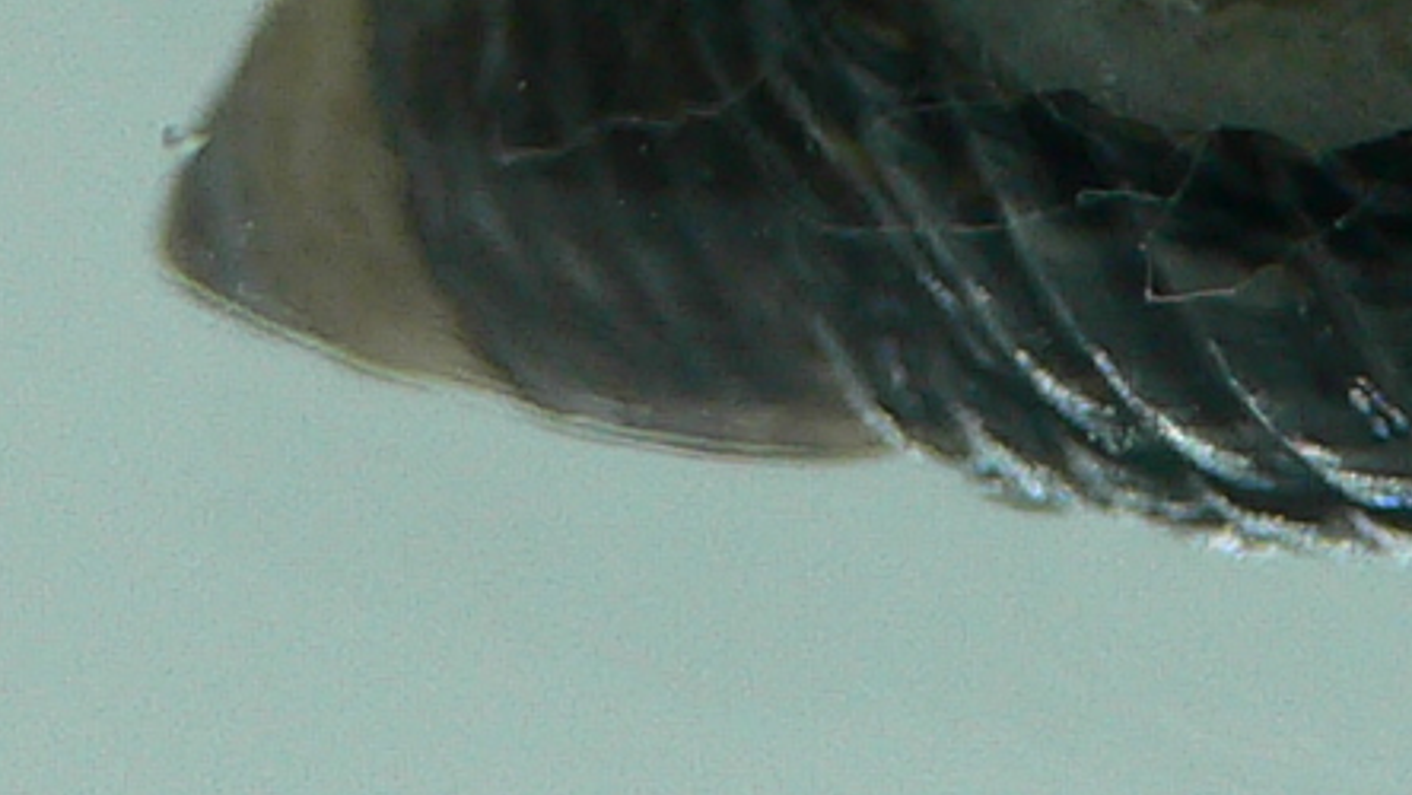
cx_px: 1030
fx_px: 6479
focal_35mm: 173
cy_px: -1110
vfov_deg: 6.7
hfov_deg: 12.4
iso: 80
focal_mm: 4.6
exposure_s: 1/60
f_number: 2.8
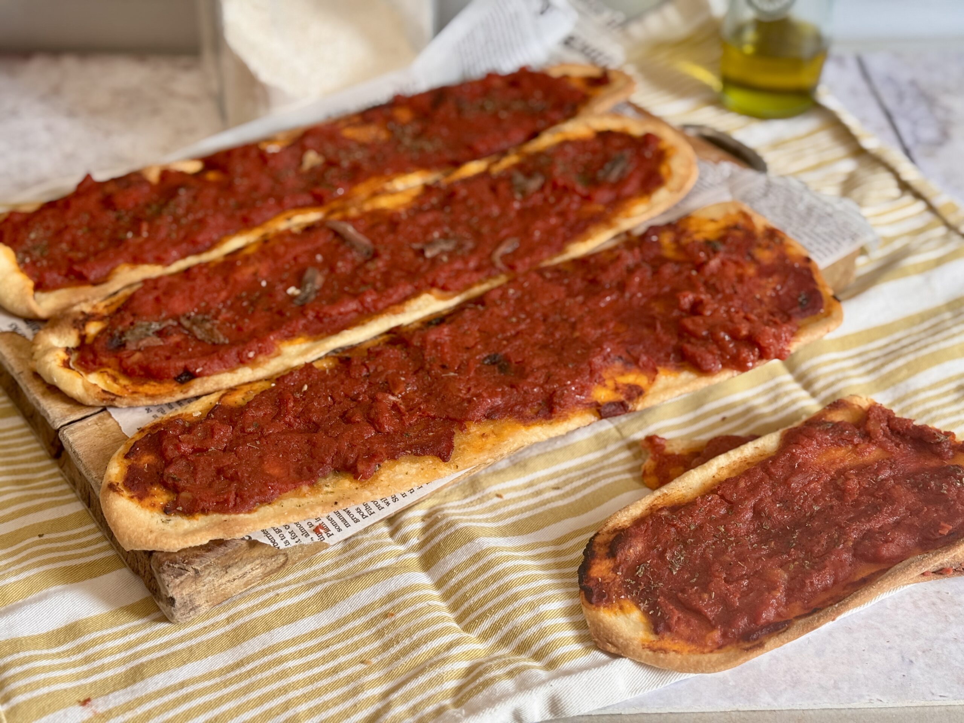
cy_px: 362
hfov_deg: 39.7
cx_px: 482
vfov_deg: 30.3
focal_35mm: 48
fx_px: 1337
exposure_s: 1/102
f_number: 1.78
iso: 100
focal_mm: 6.76
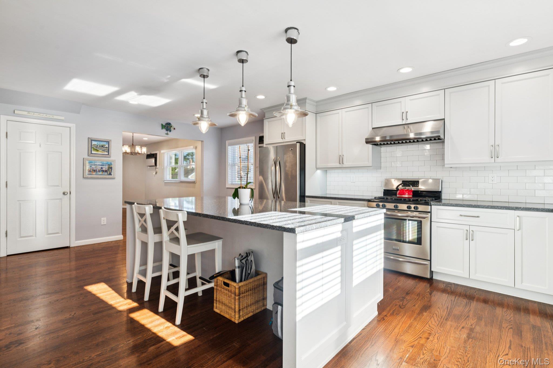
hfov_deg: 93.3
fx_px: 261
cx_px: 276
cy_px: 184
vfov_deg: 70.4
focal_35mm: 17
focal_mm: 17
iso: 200
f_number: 8
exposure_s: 1/50
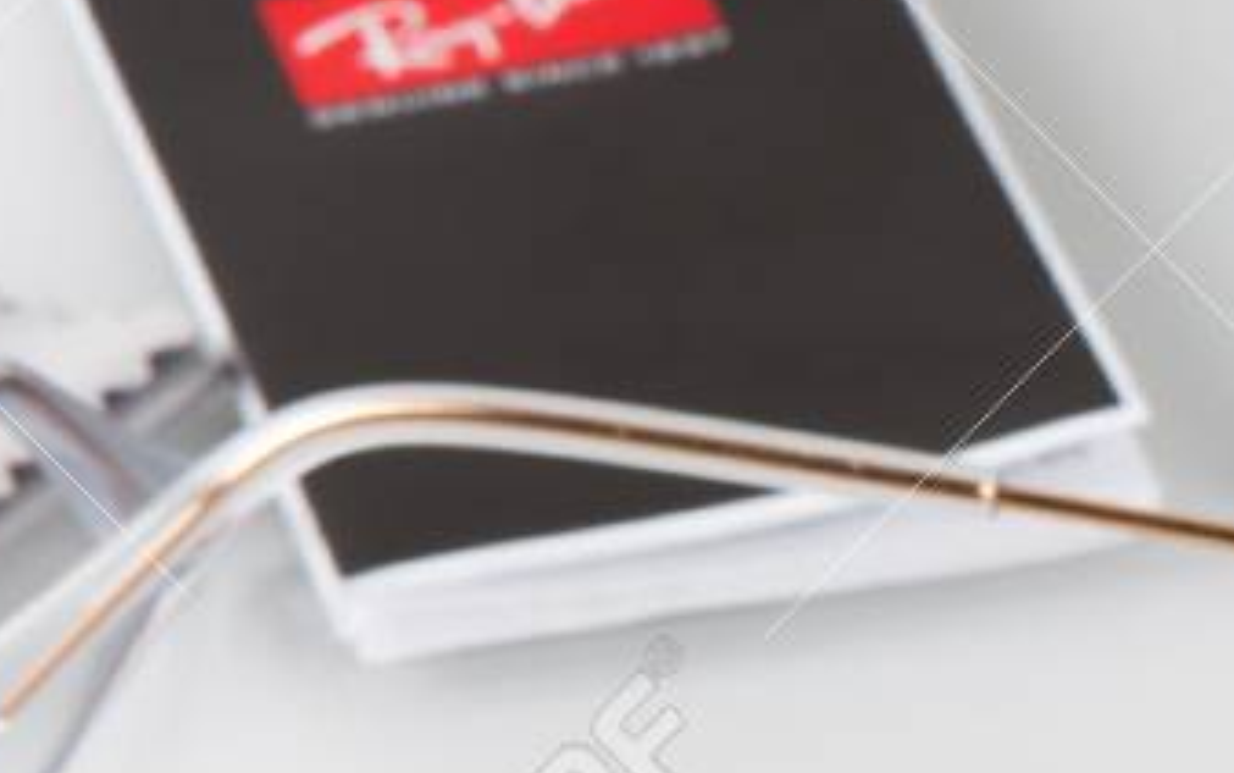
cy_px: 764
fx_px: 13863
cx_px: 1153
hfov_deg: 5.1
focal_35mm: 412
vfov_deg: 3.2
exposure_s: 1/160
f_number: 20
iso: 200
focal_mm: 105
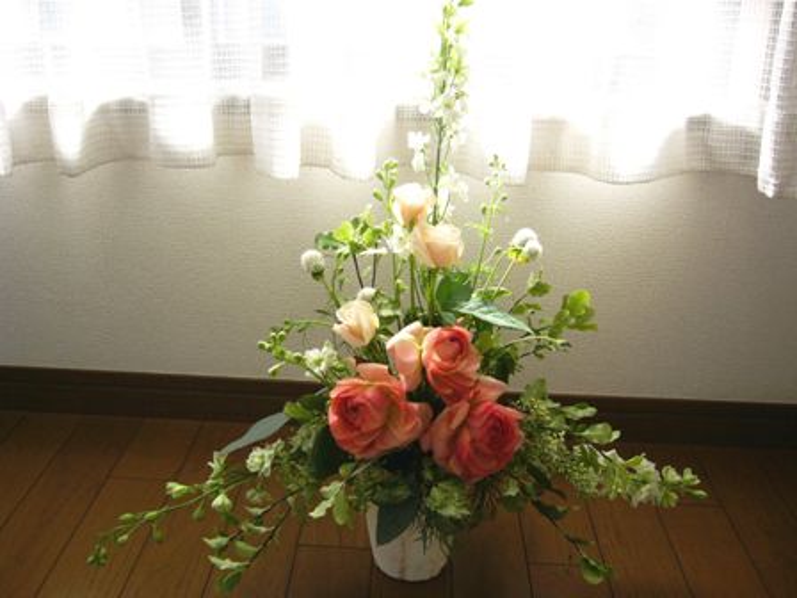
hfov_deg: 52.6
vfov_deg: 40.7
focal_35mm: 35
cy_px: 299
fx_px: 806
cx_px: 398
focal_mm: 5.8
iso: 50
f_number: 2.8
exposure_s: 1/125
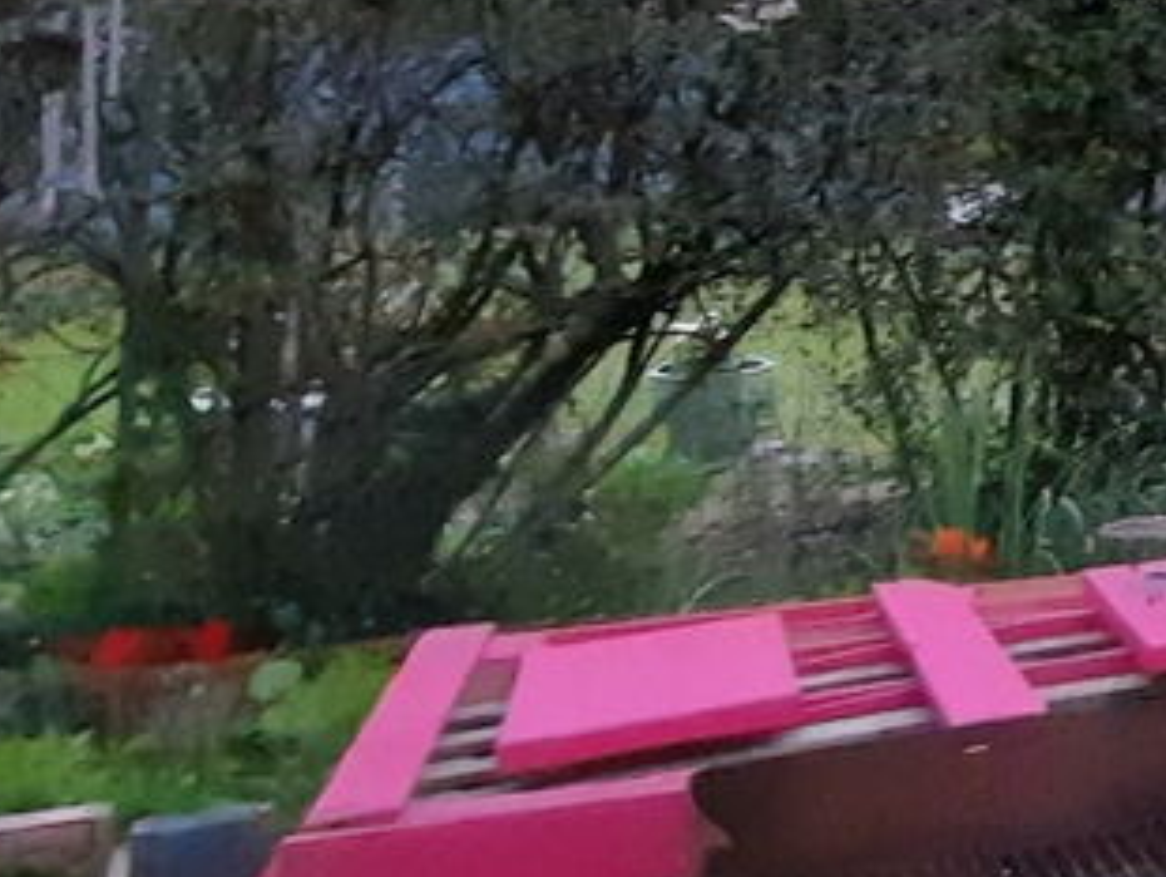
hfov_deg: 17.1
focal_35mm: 67
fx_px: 2259
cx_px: 2528
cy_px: -109
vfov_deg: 20.8
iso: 200
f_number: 2.2
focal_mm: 1.74
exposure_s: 1/50
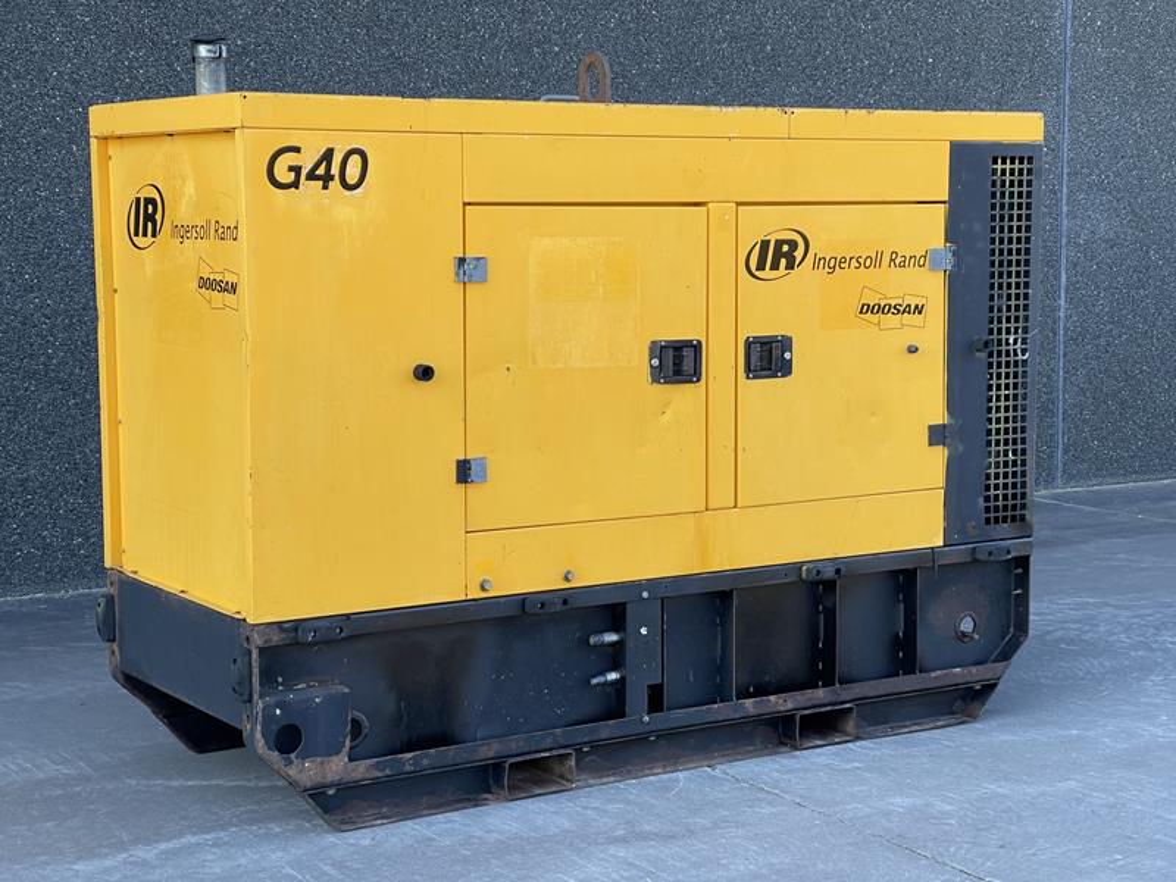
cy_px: 441
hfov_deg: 30.3
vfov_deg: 22.9
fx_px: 2174
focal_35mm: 64
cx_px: 588
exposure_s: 1/104
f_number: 2.2
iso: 20
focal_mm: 7.5
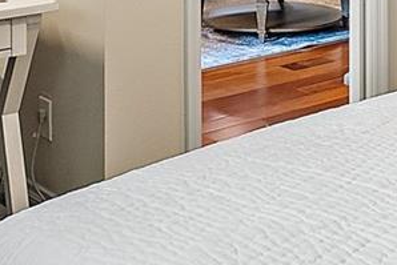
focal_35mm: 89
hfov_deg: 22.4
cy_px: -195
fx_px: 978
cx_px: 357
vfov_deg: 13.9
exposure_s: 1/50
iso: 1600
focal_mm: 16.5
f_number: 4
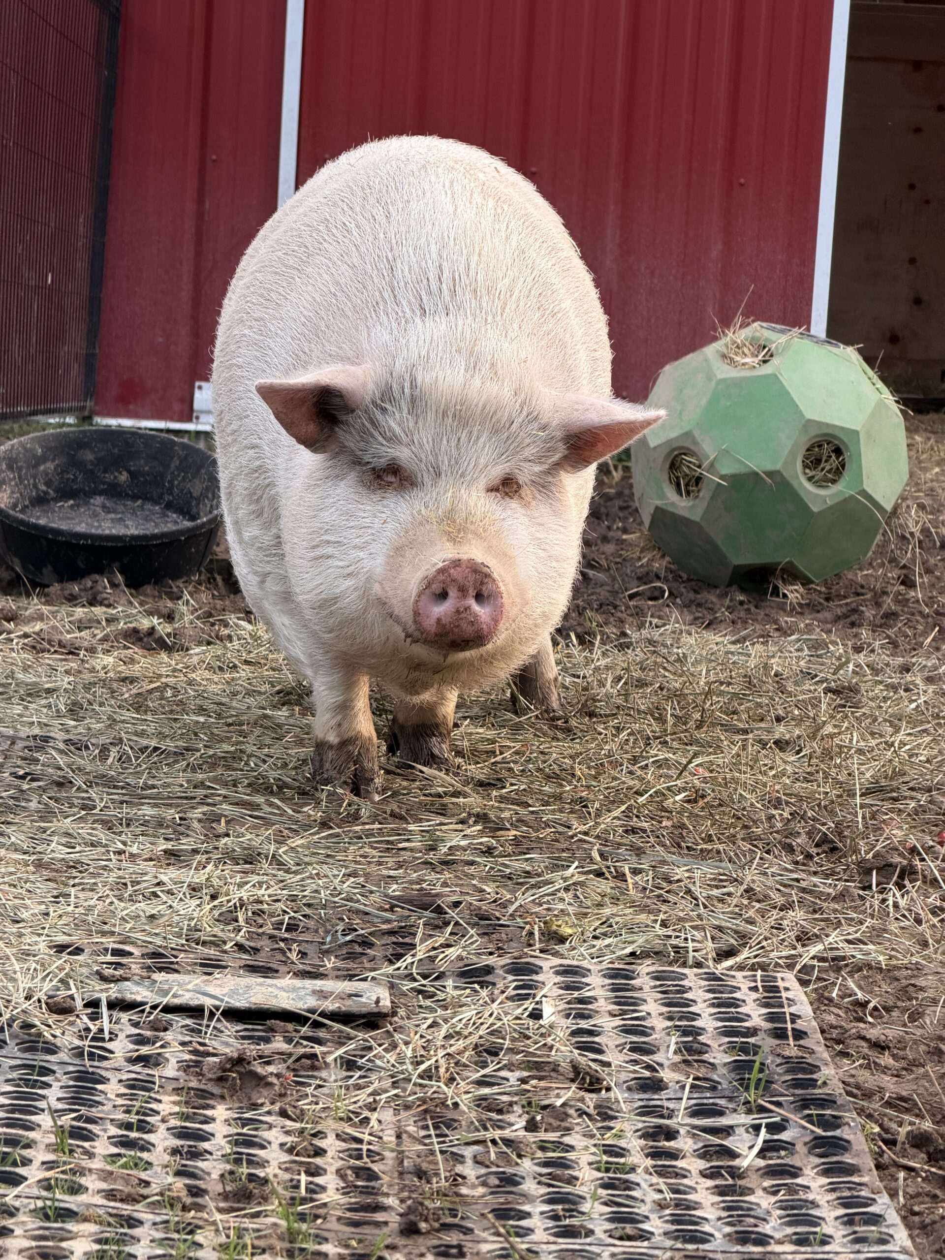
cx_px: 472
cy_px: 630
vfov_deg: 19.6
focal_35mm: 100
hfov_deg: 14.8
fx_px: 3640
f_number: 2.8
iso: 125
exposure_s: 1/121
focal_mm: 16.89
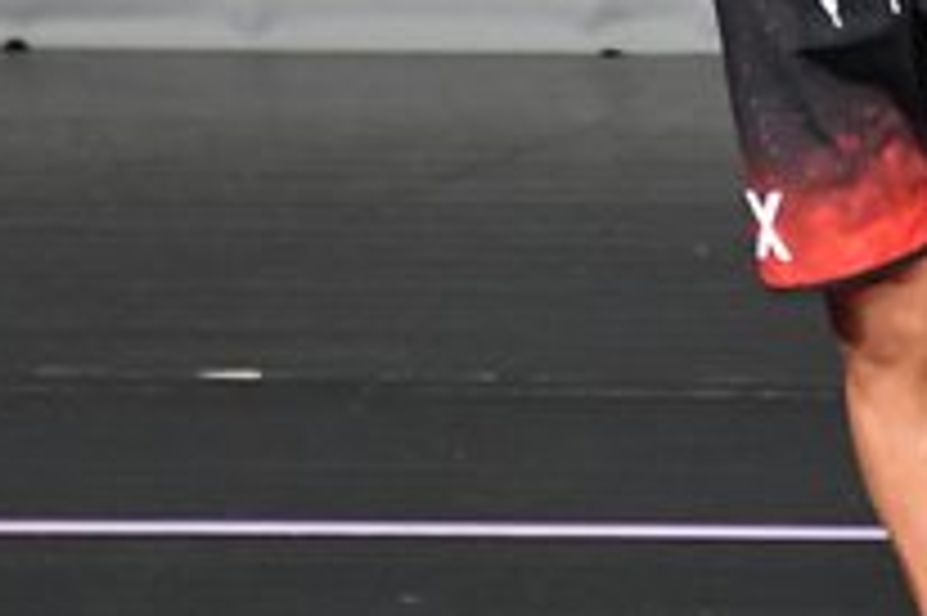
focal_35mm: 1409
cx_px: 1249
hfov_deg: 1.5
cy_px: -144
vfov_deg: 1.0
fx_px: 36252
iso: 5000
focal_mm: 250
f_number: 5.6
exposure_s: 1/400
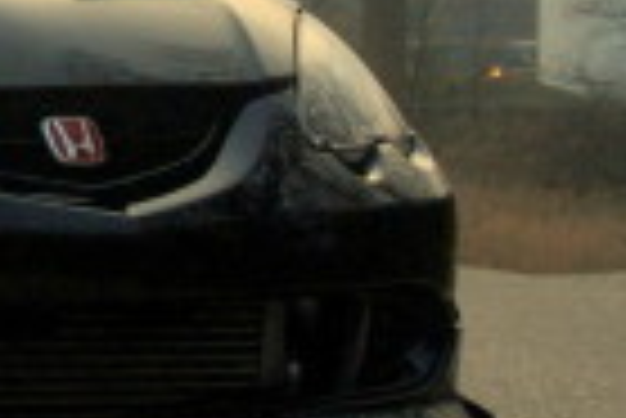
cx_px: -592
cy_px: -106
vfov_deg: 4.3
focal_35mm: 316
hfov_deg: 6.3
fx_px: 5501
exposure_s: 1/125
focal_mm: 46
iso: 800
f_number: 5.3
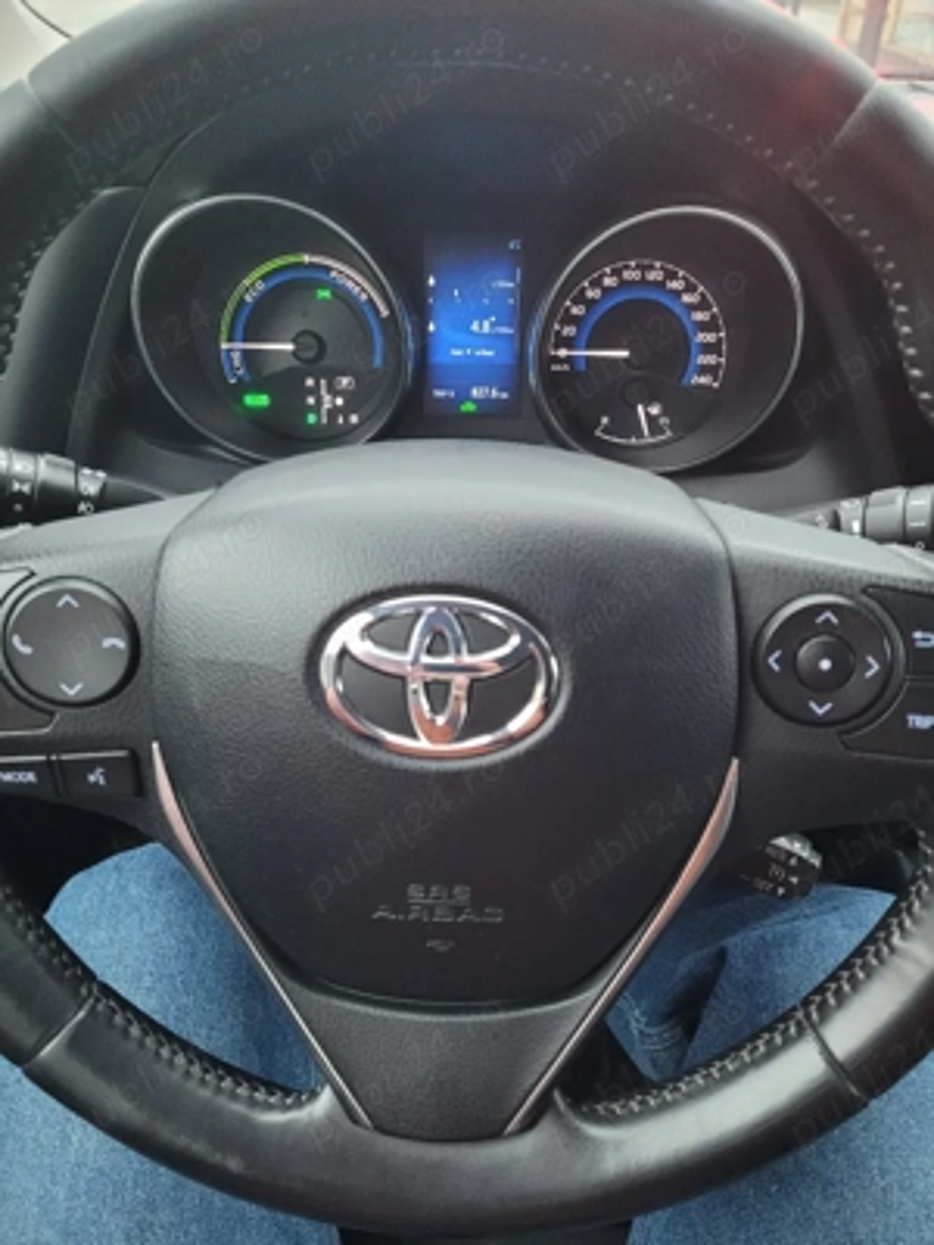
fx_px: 935
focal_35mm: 26
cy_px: 622
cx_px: 467
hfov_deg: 53.1
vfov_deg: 67.3
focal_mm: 5.4
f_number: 1.8
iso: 500
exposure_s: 1/25
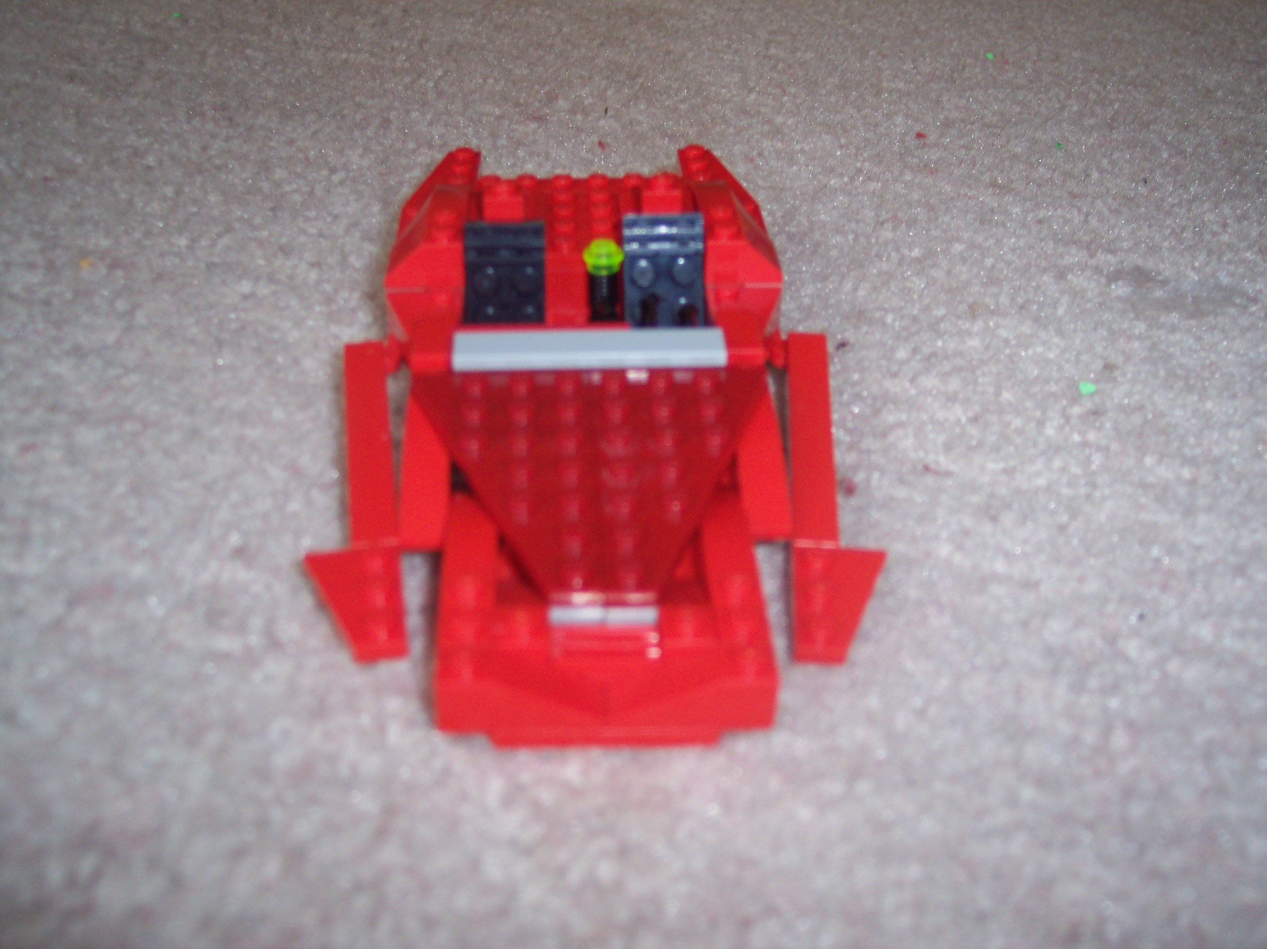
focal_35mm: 38
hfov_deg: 49.0
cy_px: 474
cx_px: 634
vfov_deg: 37.7
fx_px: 1390
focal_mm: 8
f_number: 2.8
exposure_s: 1/30
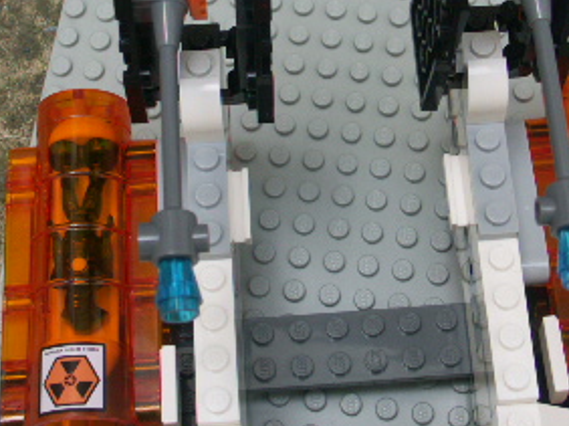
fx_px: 1232
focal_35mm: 75
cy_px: 97
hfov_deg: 25.9
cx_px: 357
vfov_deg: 19.4
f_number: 4.5
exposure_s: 1/100
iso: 64
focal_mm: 8.57
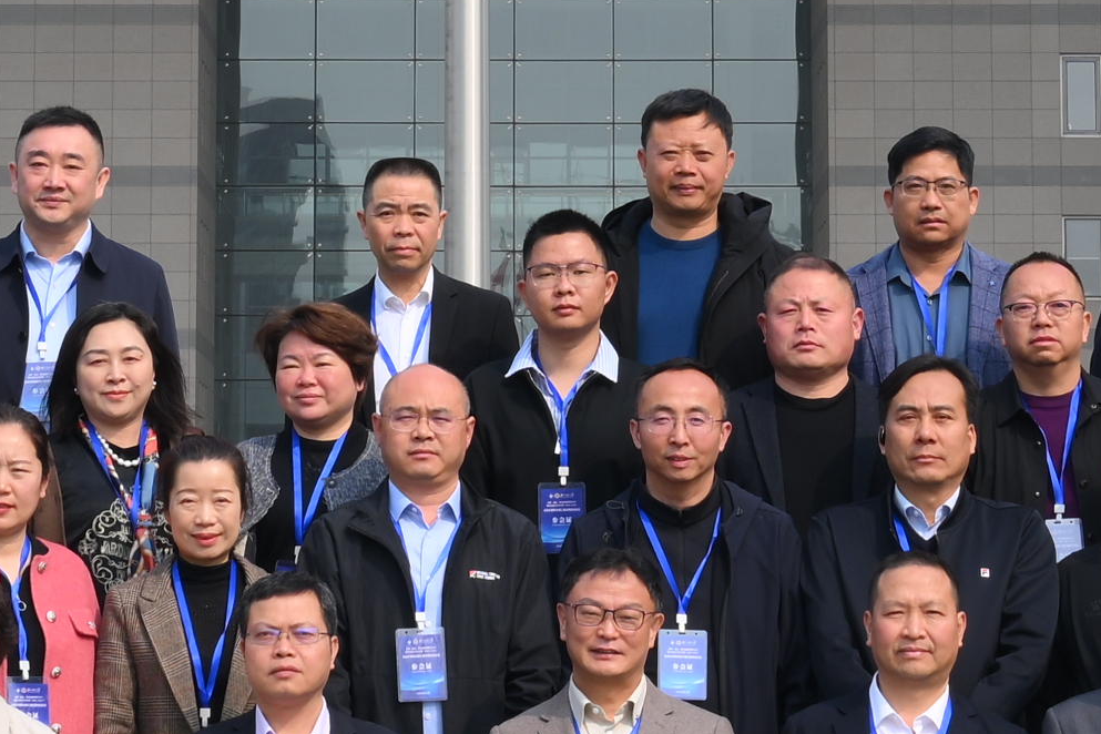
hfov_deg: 11.0
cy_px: -192
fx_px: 5719
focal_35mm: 187
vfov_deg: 7.3
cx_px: 499
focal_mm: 30
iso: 80
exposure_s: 1/100
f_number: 10
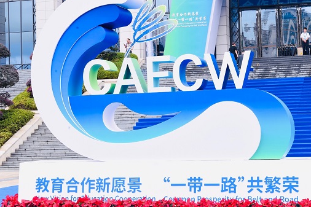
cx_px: 169
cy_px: 105
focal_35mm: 83
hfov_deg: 24.5
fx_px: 717
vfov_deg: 16.4
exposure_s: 1/200
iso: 500
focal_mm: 70
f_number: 11
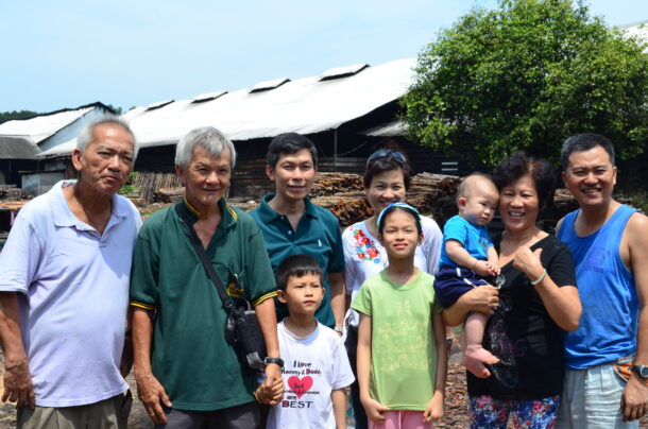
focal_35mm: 48
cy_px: 214
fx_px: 862
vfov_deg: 28.0
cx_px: 324
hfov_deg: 41.2
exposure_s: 1/400
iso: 500
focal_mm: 32
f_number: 10
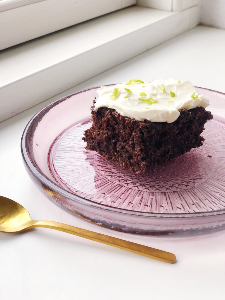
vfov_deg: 36.8
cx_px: 112
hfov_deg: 28.0
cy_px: 150
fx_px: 451
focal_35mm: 52
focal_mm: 6
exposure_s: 1/50
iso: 64
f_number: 2.4
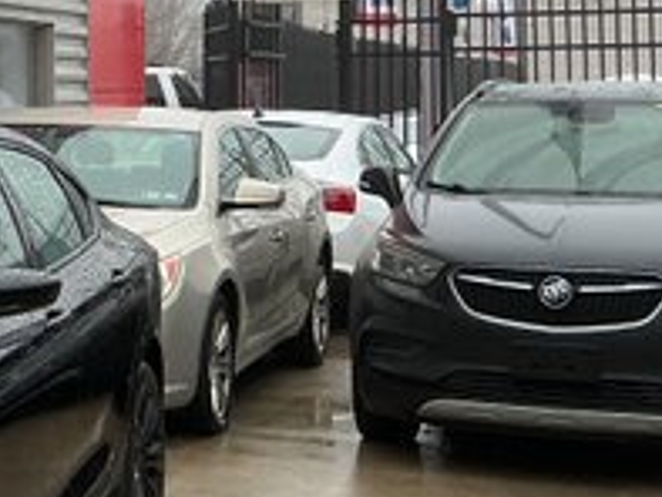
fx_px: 2028
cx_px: -460
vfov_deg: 13.8
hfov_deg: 16.2
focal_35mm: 106
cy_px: 37
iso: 25
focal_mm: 3
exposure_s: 1/446
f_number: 1.8
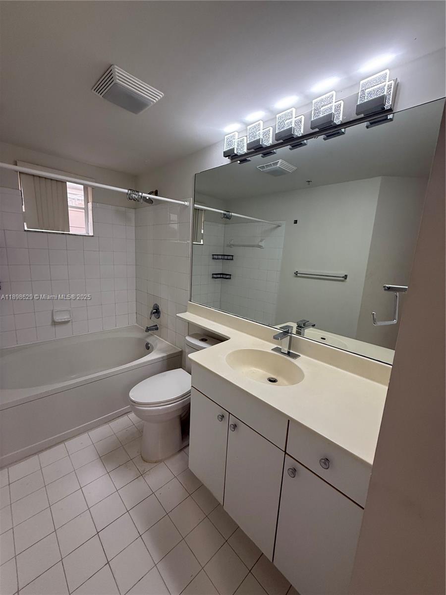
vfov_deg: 102.1
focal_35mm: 14
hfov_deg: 85.7
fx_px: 241
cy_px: 298
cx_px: 223
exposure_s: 1/120
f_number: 2.2
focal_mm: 2.22
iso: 200
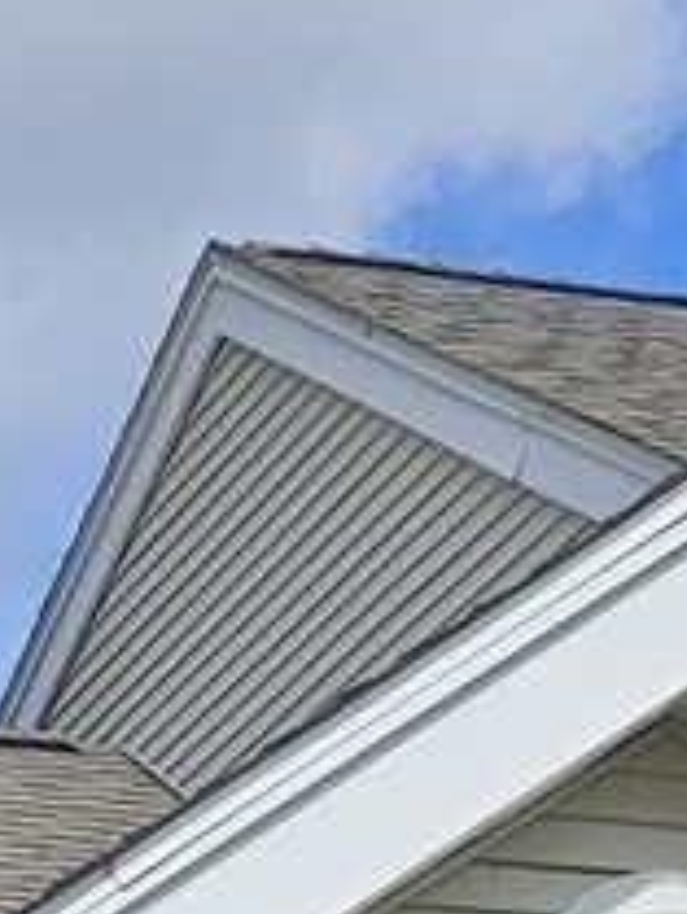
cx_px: -503
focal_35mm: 169
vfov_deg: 9.6
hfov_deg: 8.5
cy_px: 2576
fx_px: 4467
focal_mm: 5.4
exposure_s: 1/2866
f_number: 1.8
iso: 25
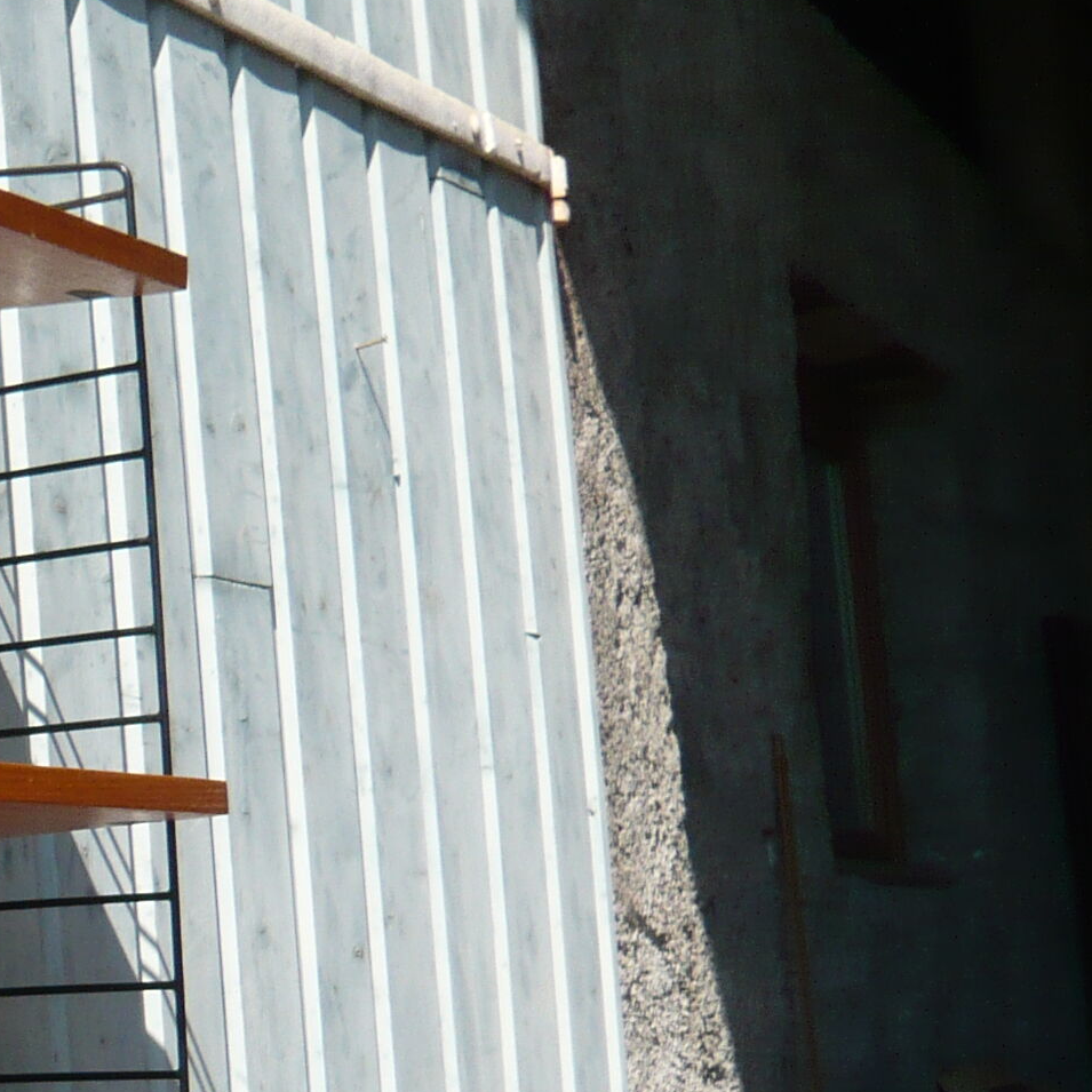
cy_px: 879
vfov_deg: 18.9
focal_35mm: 91
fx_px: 3248
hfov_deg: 16.9
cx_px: -635
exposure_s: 1/160
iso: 100
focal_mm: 5.2
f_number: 9
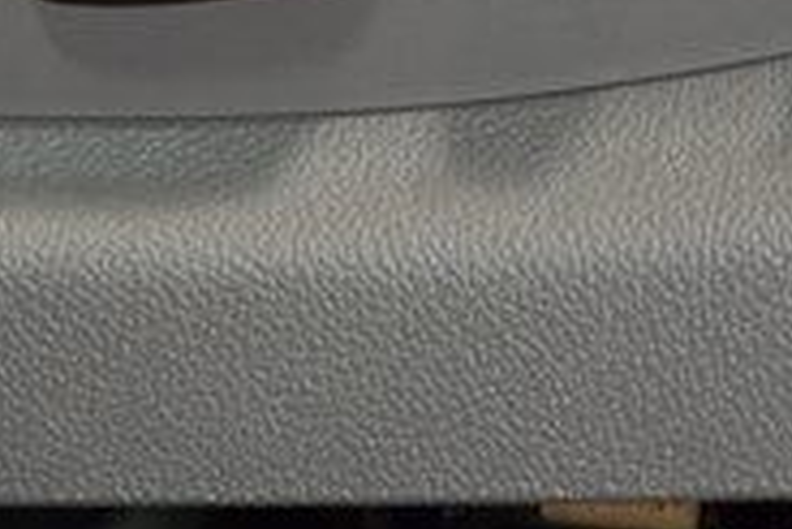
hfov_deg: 5.6
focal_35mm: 365
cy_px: -178
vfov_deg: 3.8
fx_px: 8036
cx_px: 525
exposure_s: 1/60
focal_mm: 70
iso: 1600
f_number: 4.5
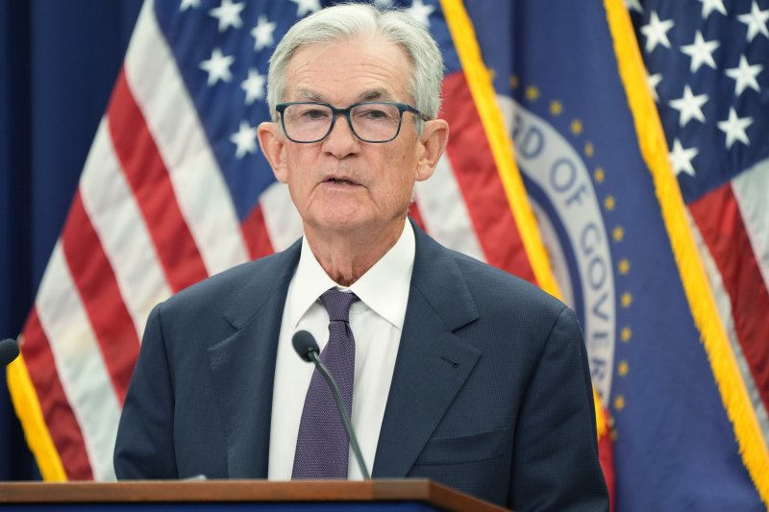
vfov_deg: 3.7
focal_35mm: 373
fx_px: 7966
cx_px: 384
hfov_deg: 5.5
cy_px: 256
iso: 2500
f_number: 5.6
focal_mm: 373
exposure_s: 1/160
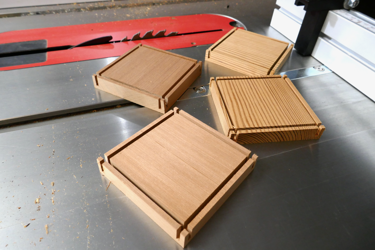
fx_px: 260
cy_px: 125
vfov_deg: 51.3
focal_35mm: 25
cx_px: 188
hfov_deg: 71.5
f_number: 4.5
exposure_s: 1/60
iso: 1000
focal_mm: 9.1
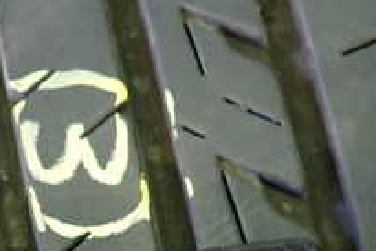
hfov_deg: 26.2
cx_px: 86
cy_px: 304
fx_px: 794
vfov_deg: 17.1
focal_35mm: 76
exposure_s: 1/30
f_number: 2
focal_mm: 4.5
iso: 800
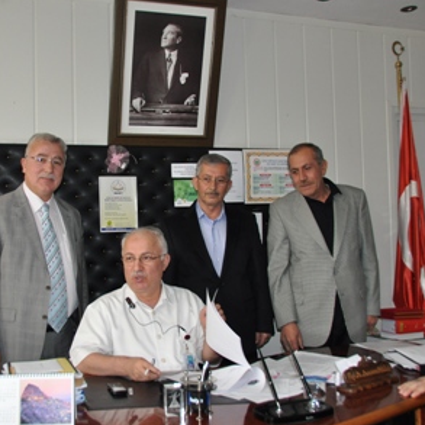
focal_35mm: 39
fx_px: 542
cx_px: 151
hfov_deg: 42.4
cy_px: 212
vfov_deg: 42.8
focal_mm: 20
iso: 800
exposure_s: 1/60
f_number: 3.5
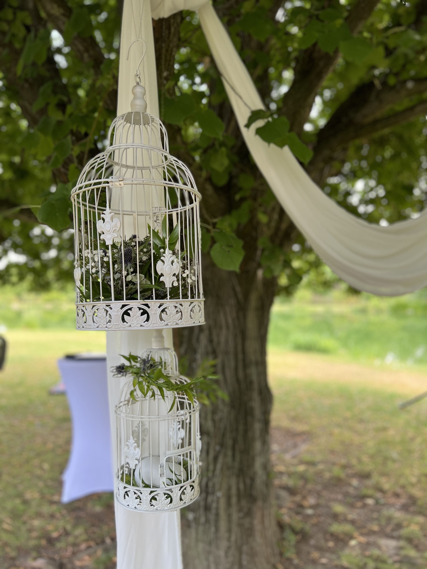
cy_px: 284
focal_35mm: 26
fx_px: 428
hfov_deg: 53.1
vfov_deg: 67.3
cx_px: 214
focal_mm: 5.7
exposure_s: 1/265
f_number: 1.5
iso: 40
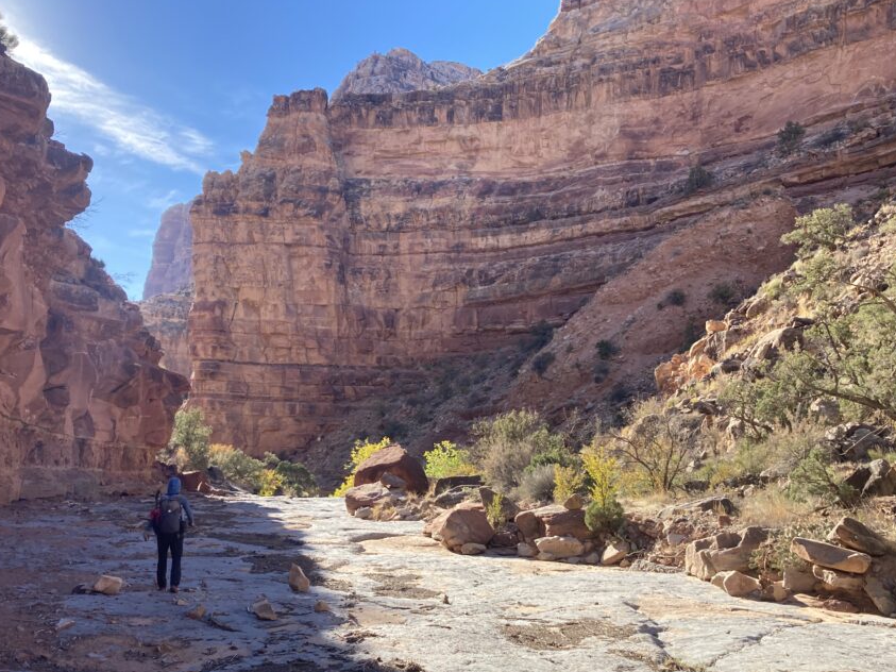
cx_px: 417
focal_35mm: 34
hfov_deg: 53.9
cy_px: 365
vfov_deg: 41.7
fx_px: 880
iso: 20
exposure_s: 1/565
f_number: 1.8
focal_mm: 3.99
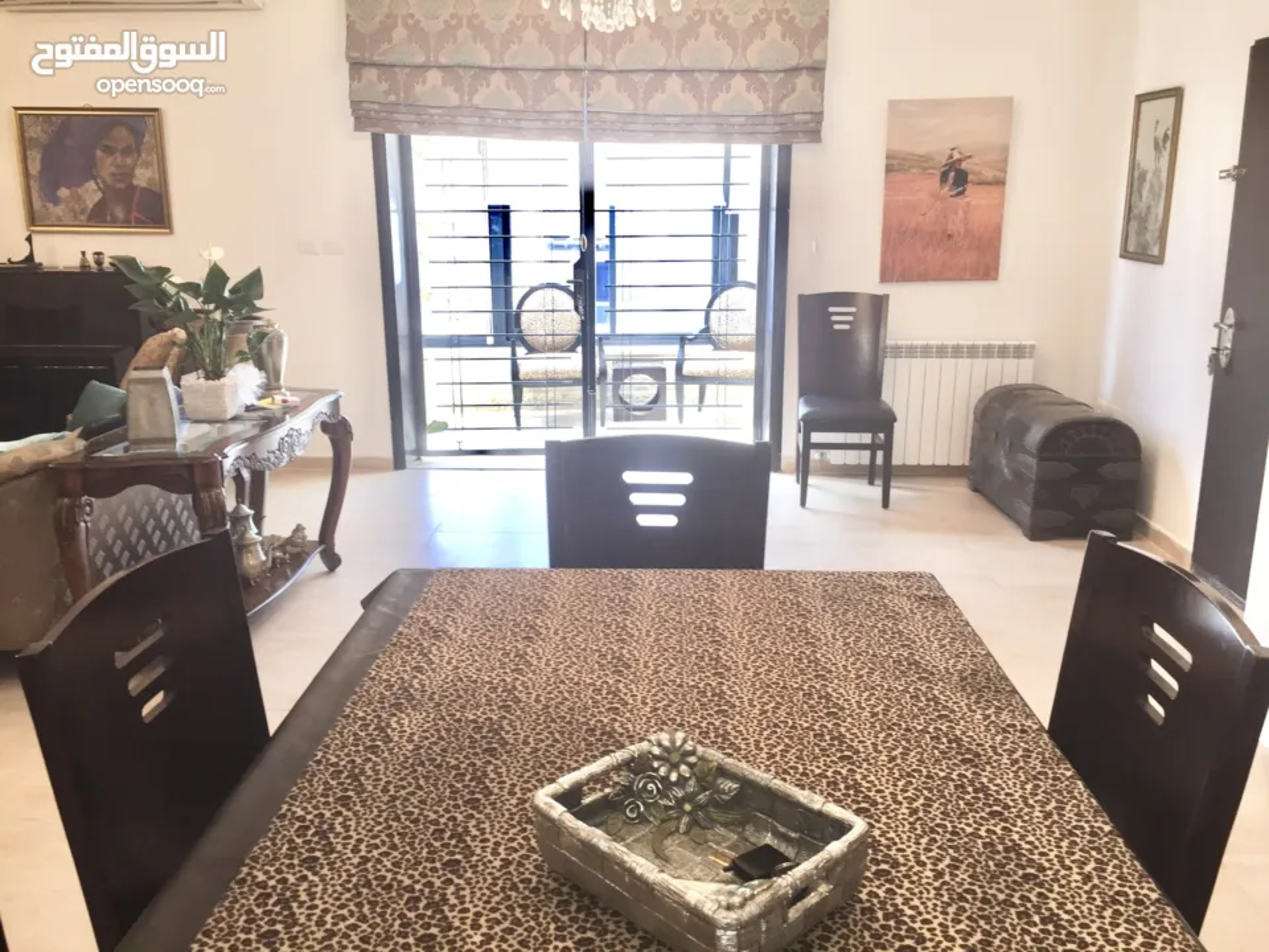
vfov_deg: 48.2
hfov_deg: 61.7
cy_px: 476
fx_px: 1063
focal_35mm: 29
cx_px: 634
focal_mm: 4.15
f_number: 2.2
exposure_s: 1/33
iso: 50
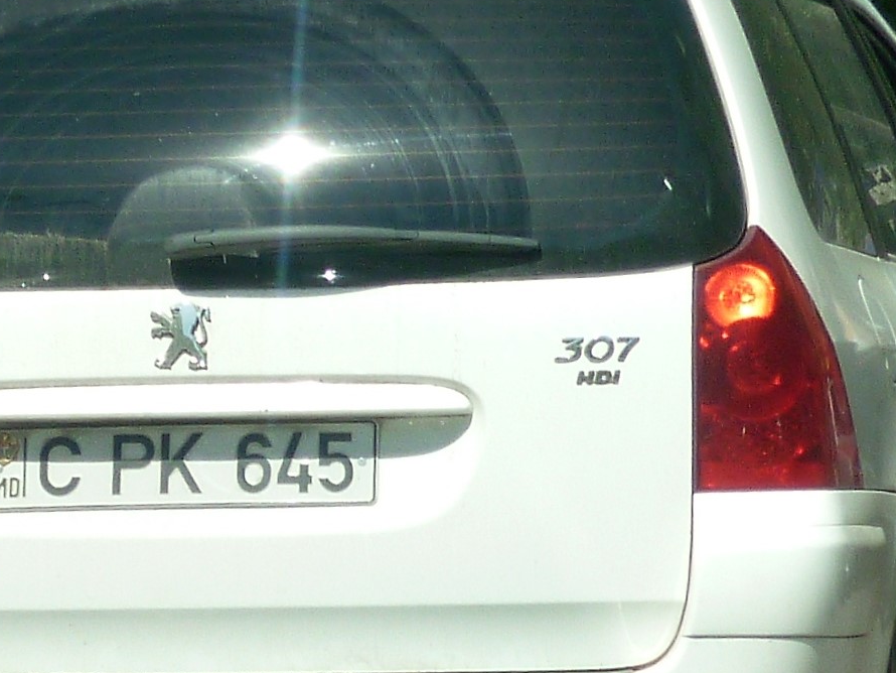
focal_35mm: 135
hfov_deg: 14.6
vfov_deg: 11.0
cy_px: 417
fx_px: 3495
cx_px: 380
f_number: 3.9
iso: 80
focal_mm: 11.4
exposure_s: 1/500
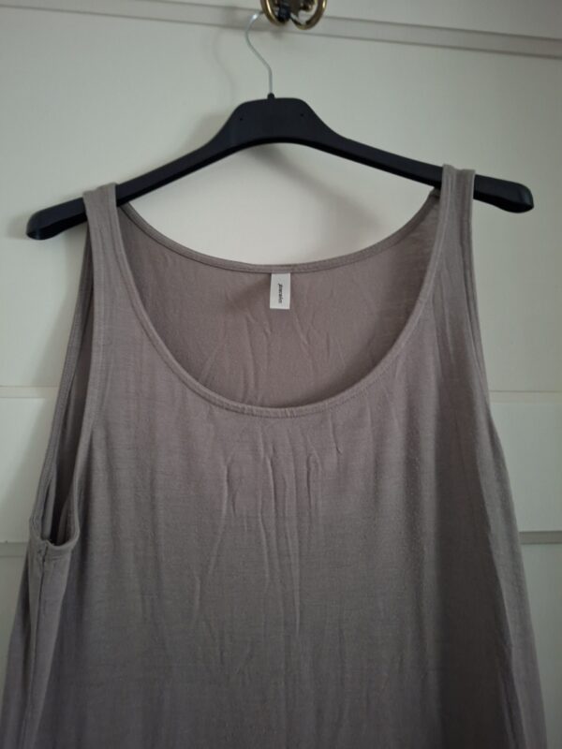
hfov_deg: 58.9
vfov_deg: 73.9
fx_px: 498
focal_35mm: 23
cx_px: 281
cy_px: 374
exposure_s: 1/20
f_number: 1.8
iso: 1000
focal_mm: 5.54
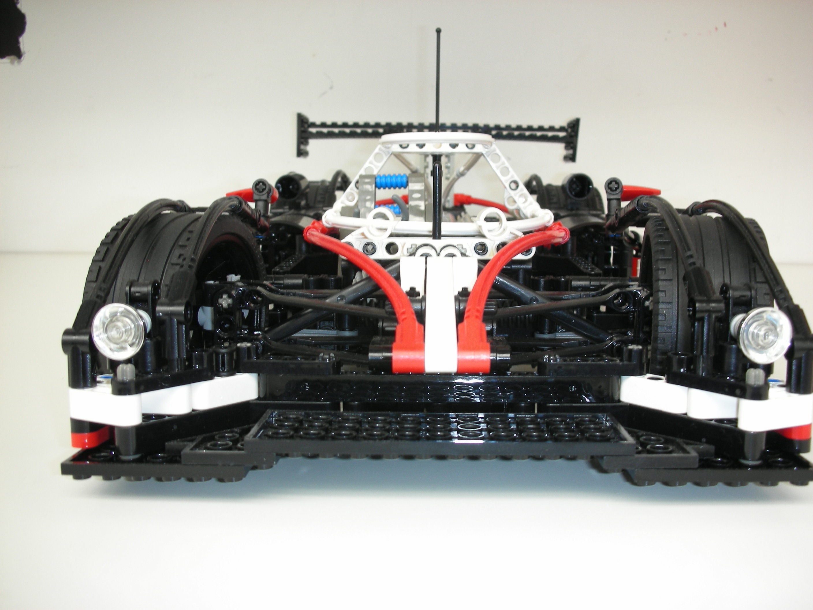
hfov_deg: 52.6
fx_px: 822
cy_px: 305
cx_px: 406
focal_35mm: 35
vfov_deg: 40.7
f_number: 3
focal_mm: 5.8
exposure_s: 1/30
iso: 50
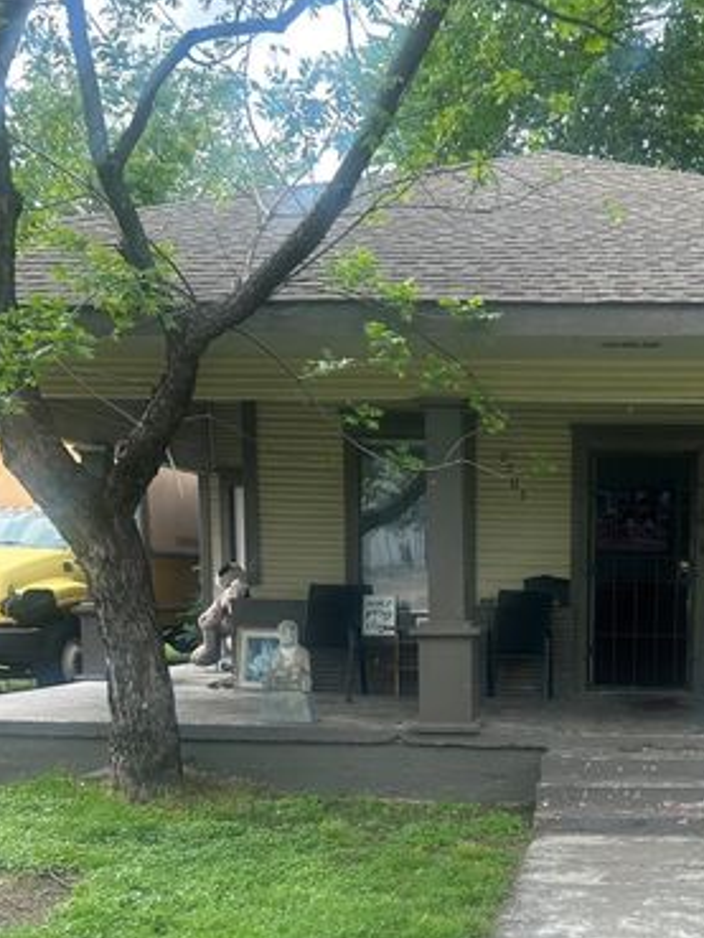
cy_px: 716
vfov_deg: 39.2
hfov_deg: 30.0
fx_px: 1274
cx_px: 587
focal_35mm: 47
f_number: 1.5
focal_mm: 5.7
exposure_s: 1/509
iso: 50
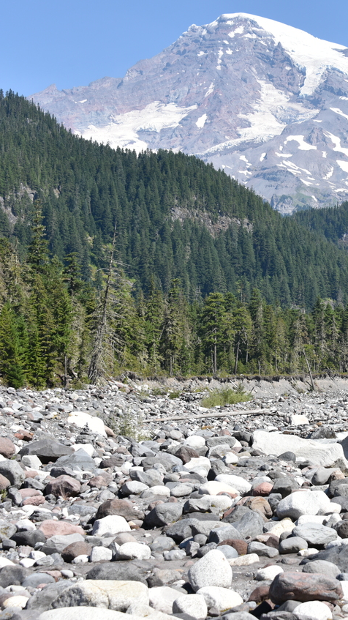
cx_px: 367
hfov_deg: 15.5
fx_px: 1248
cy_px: 311
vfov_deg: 27.9
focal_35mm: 76
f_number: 8
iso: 100
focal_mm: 48
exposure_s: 1/250
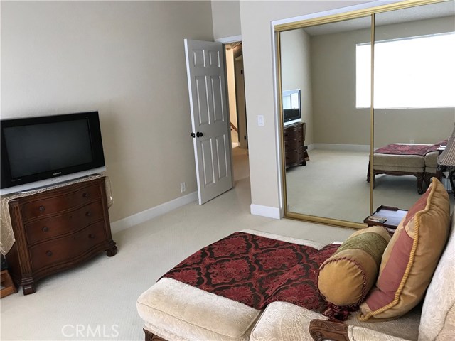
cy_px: 170
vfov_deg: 49.7
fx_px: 368
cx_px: 228
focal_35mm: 28
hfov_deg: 63.4
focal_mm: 3.99
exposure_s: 1/30
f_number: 1.8
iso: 32
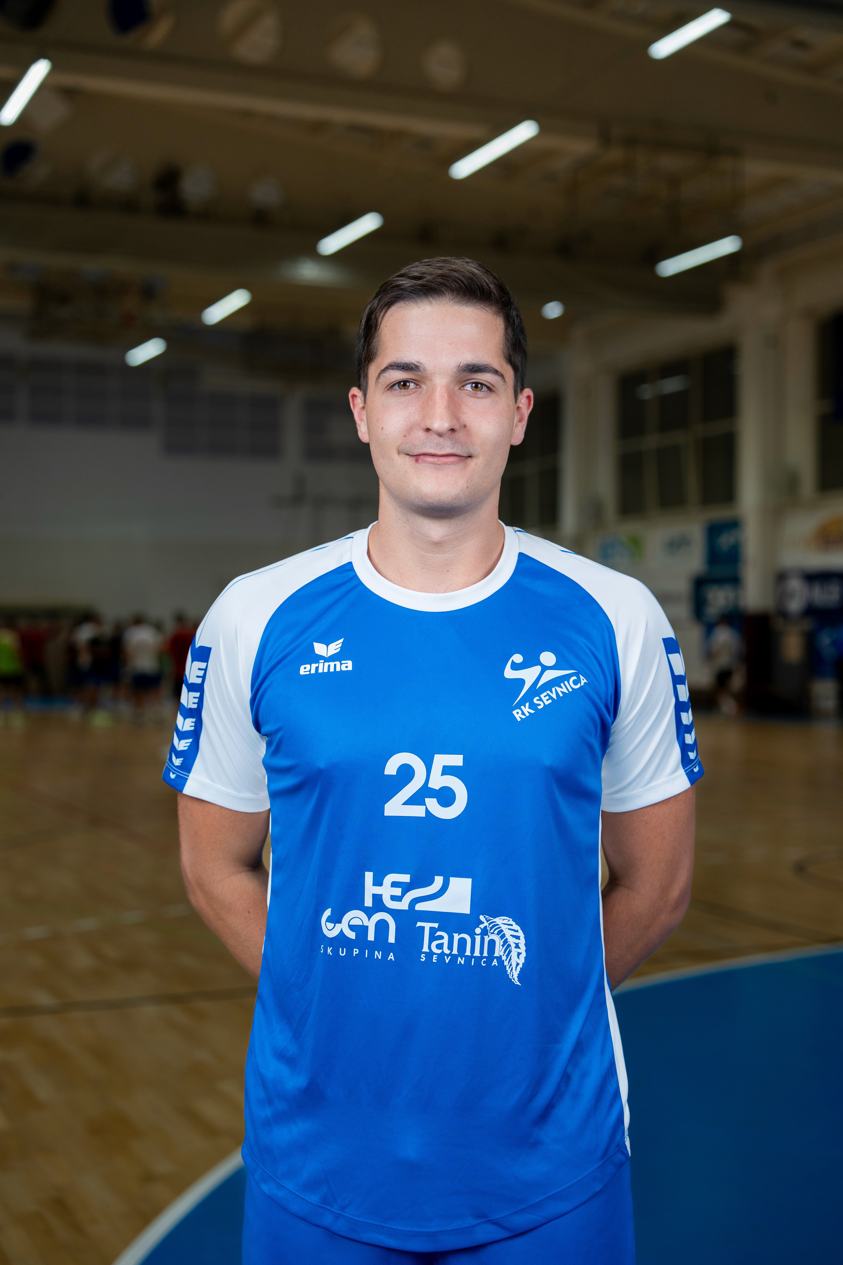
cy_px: 632
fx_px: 1721
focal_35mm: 49
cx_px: 422
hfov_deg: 27.5
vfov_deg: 40.3
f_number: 2.8
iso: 500
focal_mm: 49
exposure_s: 1/250
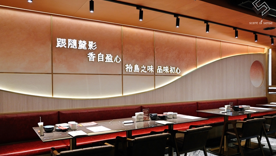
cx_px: 140
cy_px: 87
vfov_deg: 40.1
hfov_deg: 66.1
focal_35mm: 29
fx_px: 212
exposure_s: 1/34
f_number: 2.8
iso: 800
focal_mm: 18
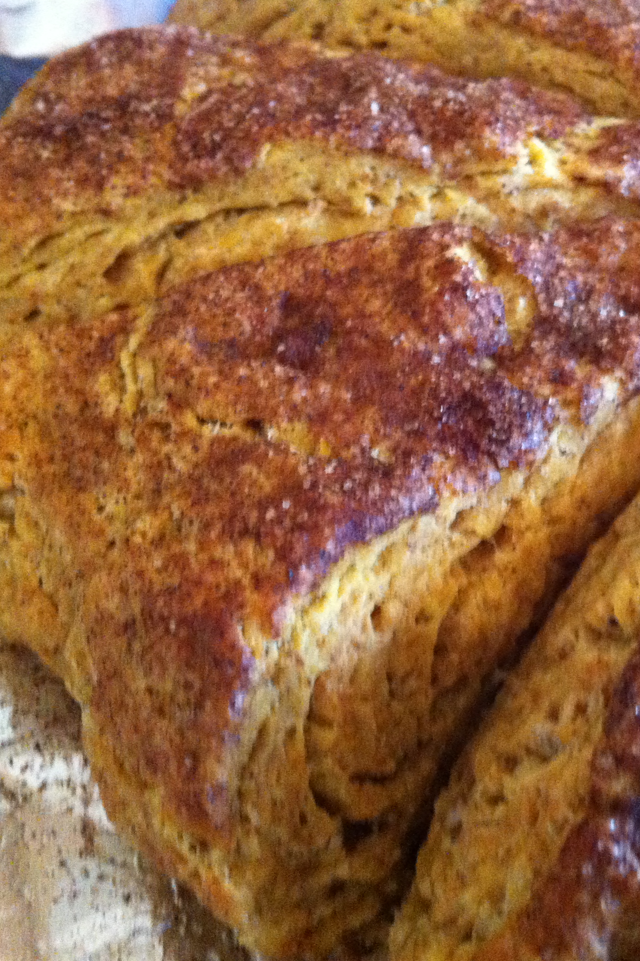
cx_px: 475
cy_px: 480
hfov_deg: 27.2
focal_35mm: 49
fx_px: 1307
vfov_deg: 40.3
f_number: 2.8
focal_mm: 3.85
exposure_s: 1/15
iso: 800
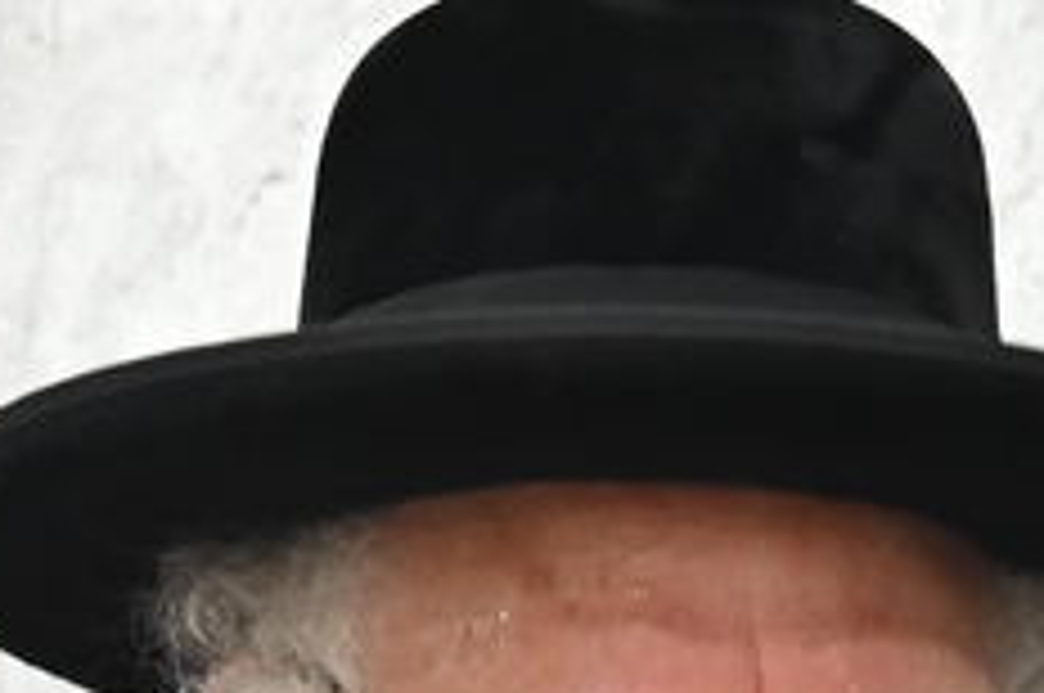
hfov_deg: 6.7
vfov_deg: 4.5
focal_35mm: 302
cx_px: 1935
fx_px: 8746
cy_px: 1017
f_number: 6.3
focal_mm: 50
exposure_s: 1/80
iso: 2000
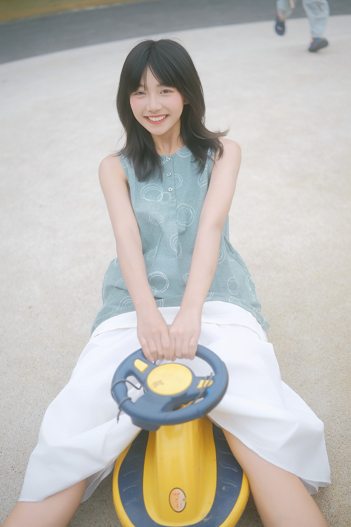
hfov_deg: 32.6
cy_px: 264
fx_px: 600
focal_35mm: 41
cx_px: 176
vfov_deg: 47.4
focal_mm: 27
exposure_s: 1/3200
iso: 250
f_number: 1.2
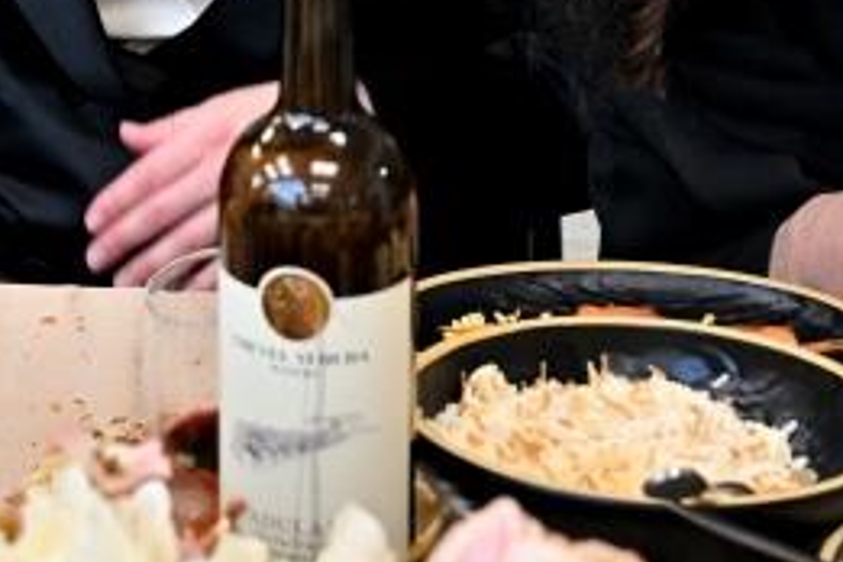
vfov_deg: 11.9
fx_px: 2528
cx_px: 149
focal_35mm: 108
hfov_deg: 18.7
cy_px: -392
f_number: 4
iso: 500
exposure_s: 1/250
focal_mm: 27.5
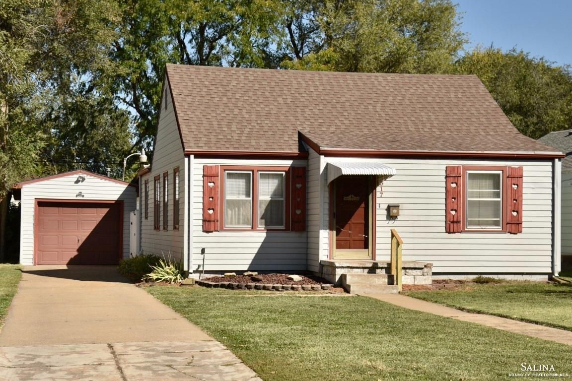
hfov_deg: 41.1
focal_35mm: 48
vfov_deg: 28.1
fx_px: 763
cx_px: 286
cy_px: 190
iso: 320
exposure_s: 1/2500
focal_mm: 48
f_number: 5
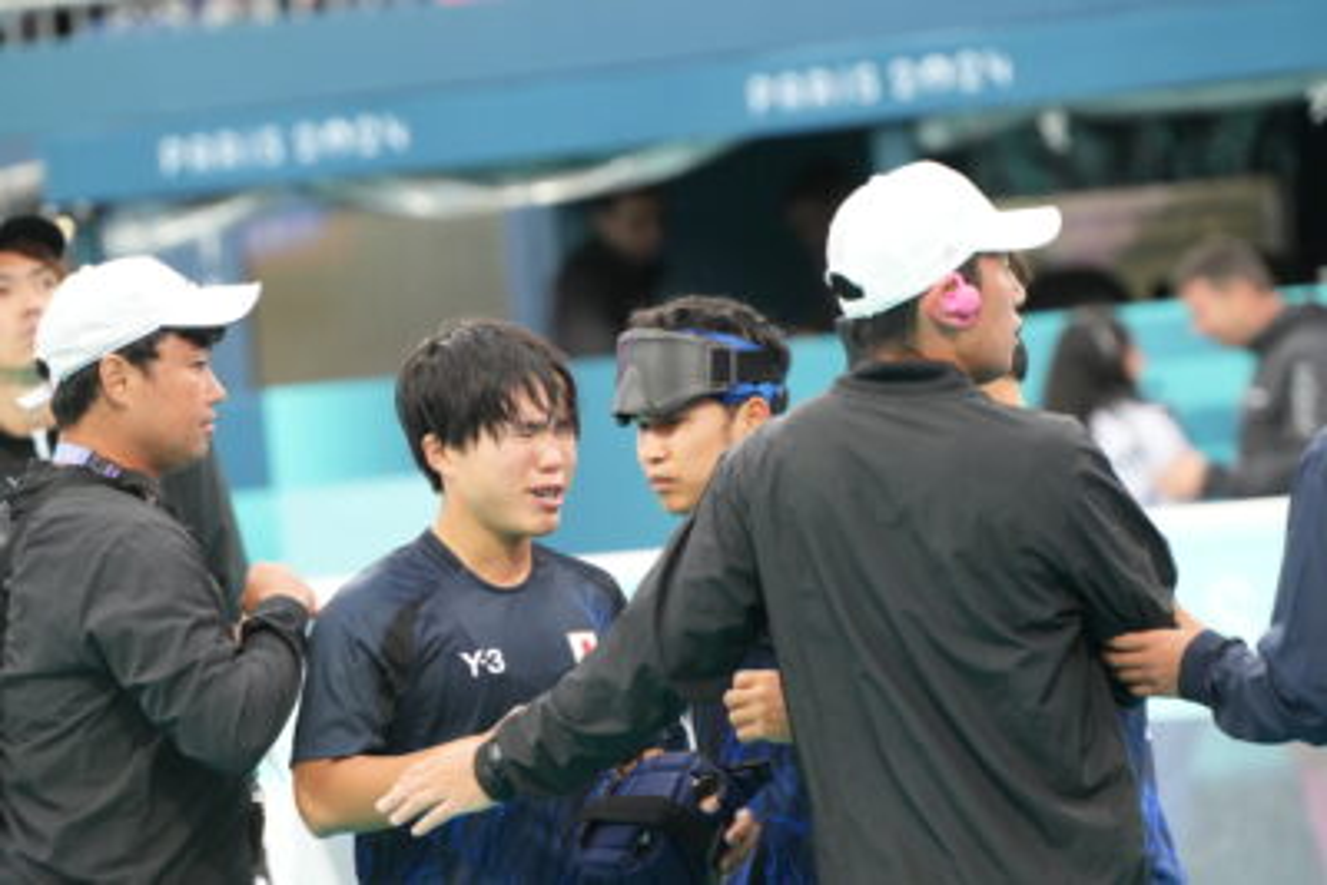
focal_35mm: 302
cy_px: 442
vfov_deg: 4.6
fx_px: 11135
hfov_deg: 6.8
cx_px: 664
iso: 4000
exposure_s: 1/1000
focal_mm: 302
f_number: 5.6
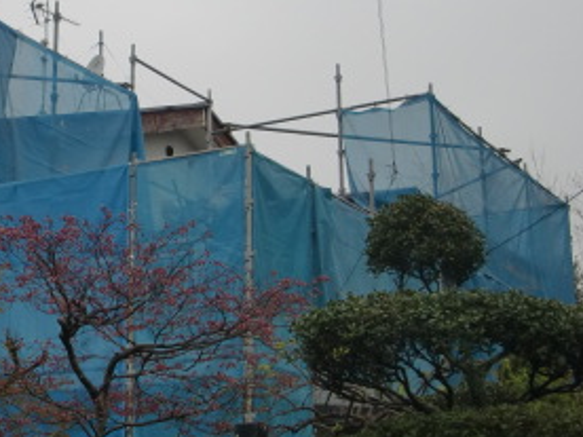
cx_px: 36
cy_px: 165
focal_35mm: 88
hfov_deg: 21.6
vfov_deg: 16.8
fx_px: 1482
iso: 64
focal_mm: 6.66
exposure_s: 1/640
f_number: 3.9
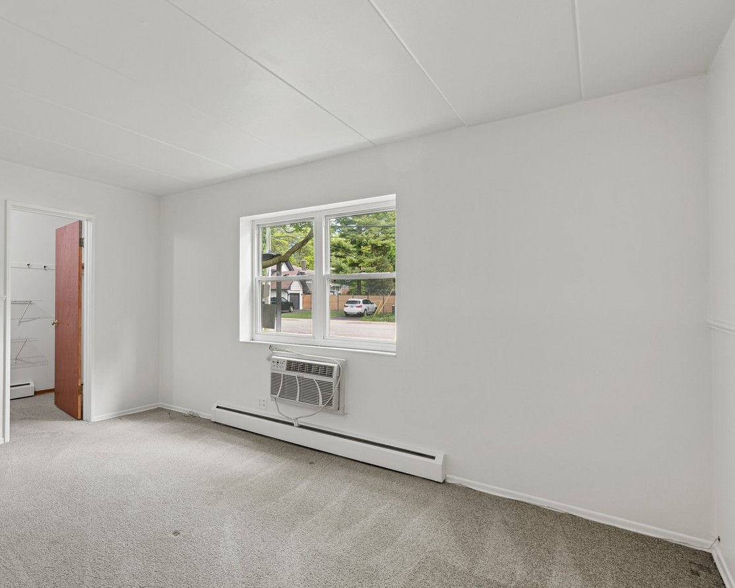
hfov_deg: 77.4
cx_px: 218
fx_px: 428
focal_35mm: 20
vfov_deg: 68.9
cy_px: 285
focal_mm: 14.5
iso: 200
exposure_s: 1/6
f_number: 9
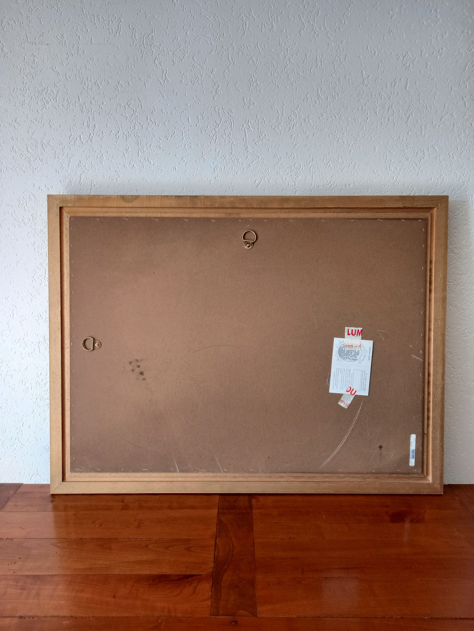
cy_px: 316
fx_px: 456
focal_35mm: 25
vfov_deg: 69.4
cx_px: 237
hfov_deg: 54.9
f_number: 2
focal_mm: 4.6
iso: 100
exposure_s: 1/50
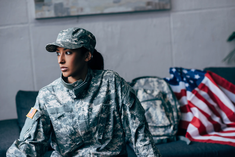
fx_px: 555
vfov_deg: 16.1
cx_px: 118
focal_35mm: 85
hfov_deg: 23.9
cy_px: 78
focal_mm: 85
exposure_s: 1/200
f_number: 2.8
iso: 250
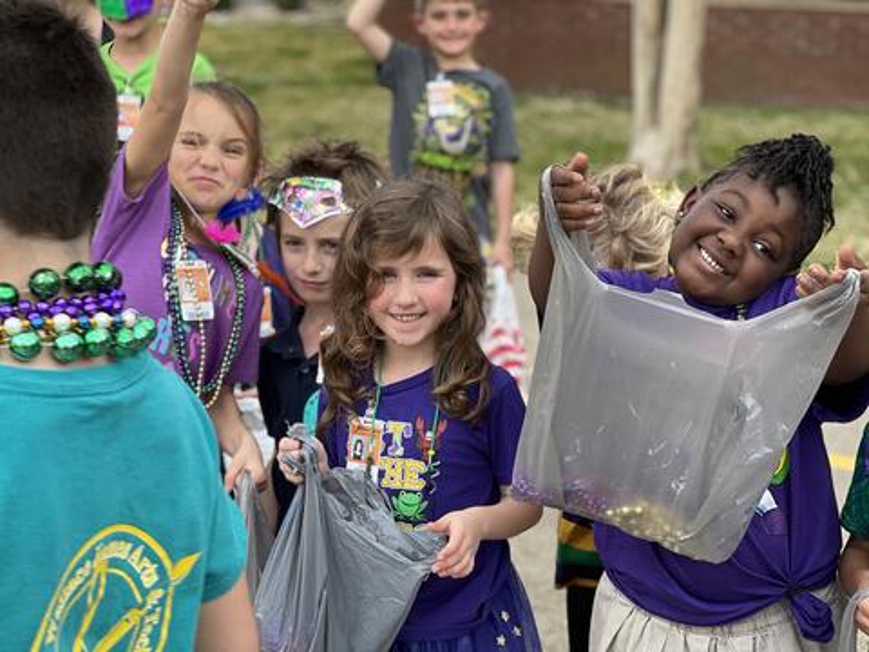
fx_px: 1933
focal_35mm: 77
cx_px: 434
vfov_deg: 19.1
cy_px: 326
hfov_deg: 25.3
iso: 32
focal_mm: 9
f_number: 2.8
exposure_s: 1/121
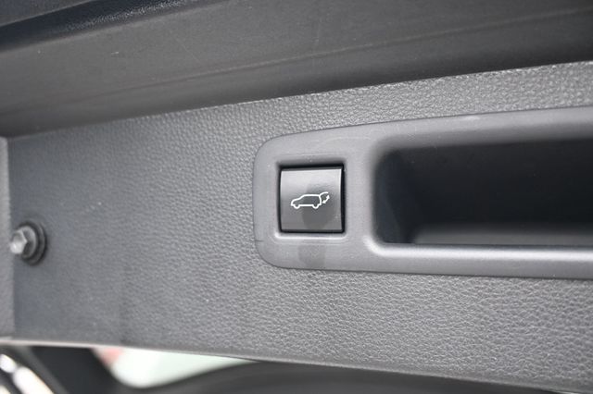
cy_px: 197
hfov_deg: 62.0
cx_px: 296
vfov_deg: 43.6
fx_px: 494
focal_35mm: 30
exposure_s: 1/125
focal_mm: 20
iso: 720
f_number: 3.8
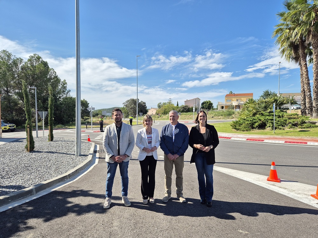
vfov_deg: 58.9
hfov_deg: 73.9
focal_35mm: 23
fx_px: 211
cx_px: 159
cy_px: 119
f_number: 1.8
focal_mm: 5.4
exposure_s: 1/1248
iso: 25
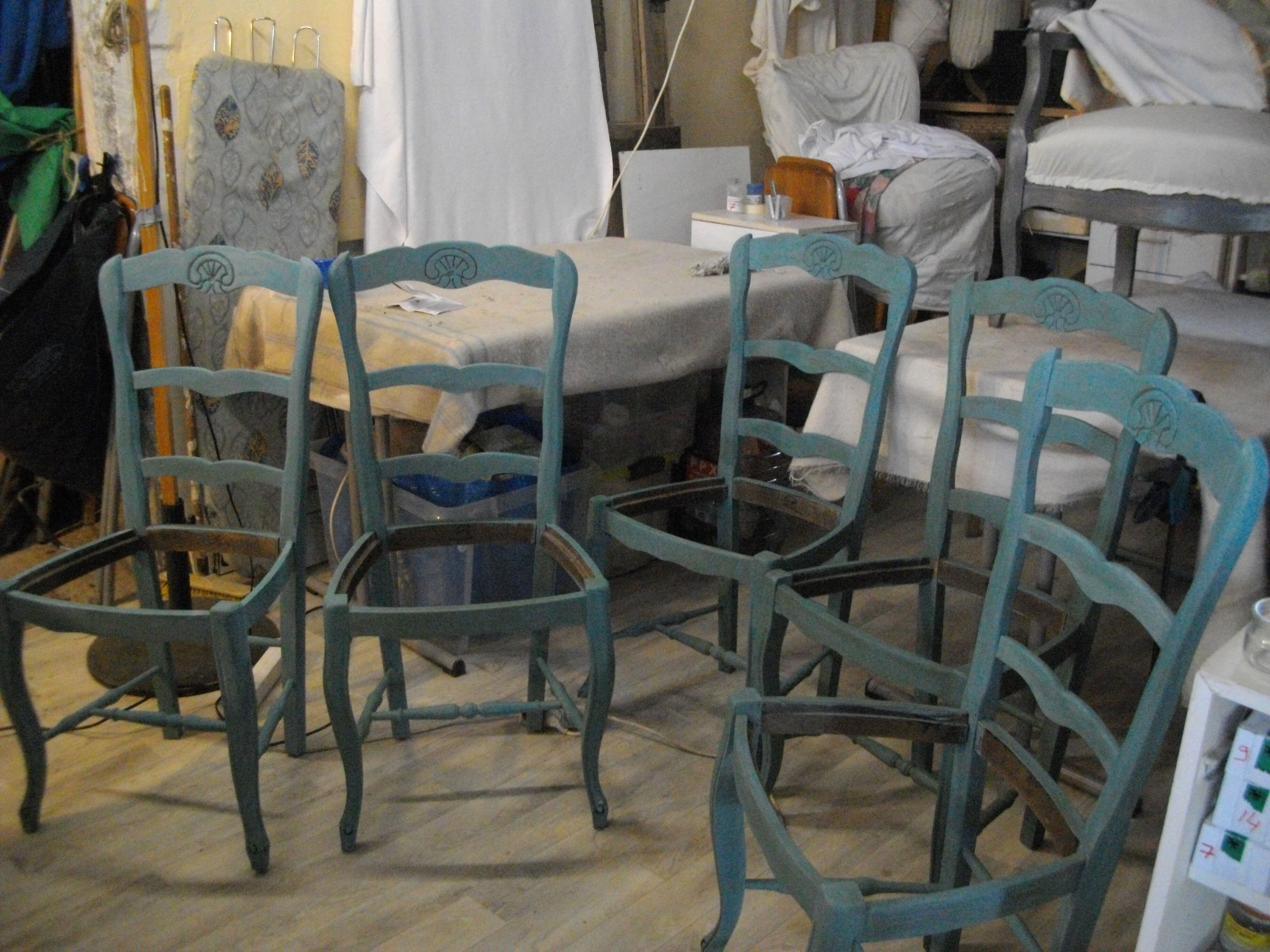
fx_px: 1137
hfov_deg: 58.4
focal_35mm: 31
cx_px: 635
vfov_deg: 45.4
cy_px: 476
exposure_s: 1/40
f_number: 2.9
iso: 800
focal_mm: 5.7
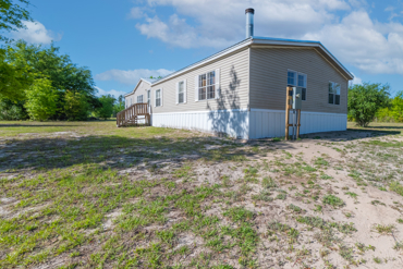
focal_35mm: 17
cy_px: 125
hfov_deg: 92.4
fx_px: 190
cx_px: 236
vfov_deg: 70.4
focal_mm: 14
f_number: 8
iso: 400
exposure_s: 1/8000
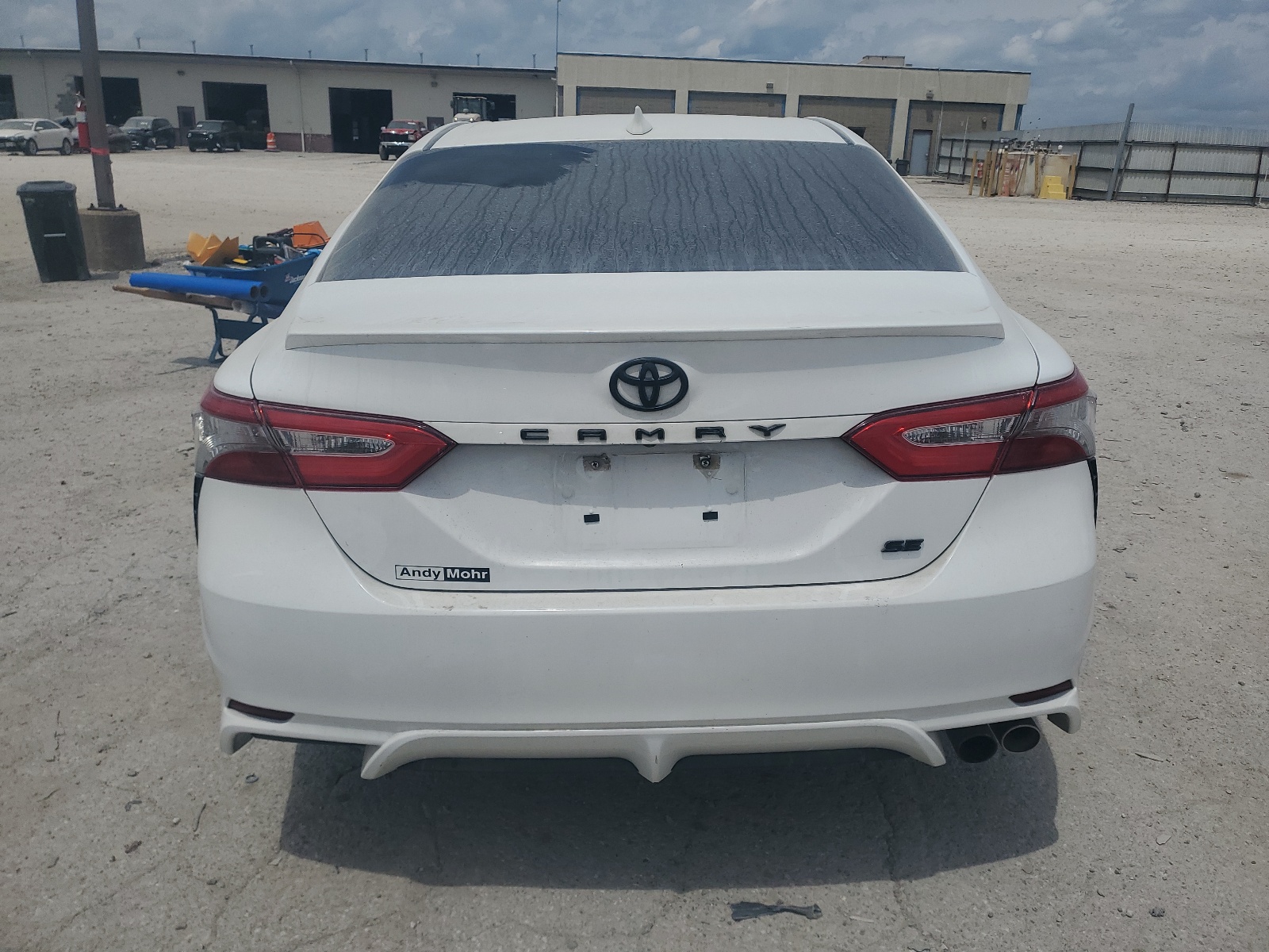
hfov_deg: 67.3
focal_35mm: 26
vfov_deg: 53.1
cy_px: 476
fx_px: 953
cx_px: 634
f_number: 1.5
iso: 52
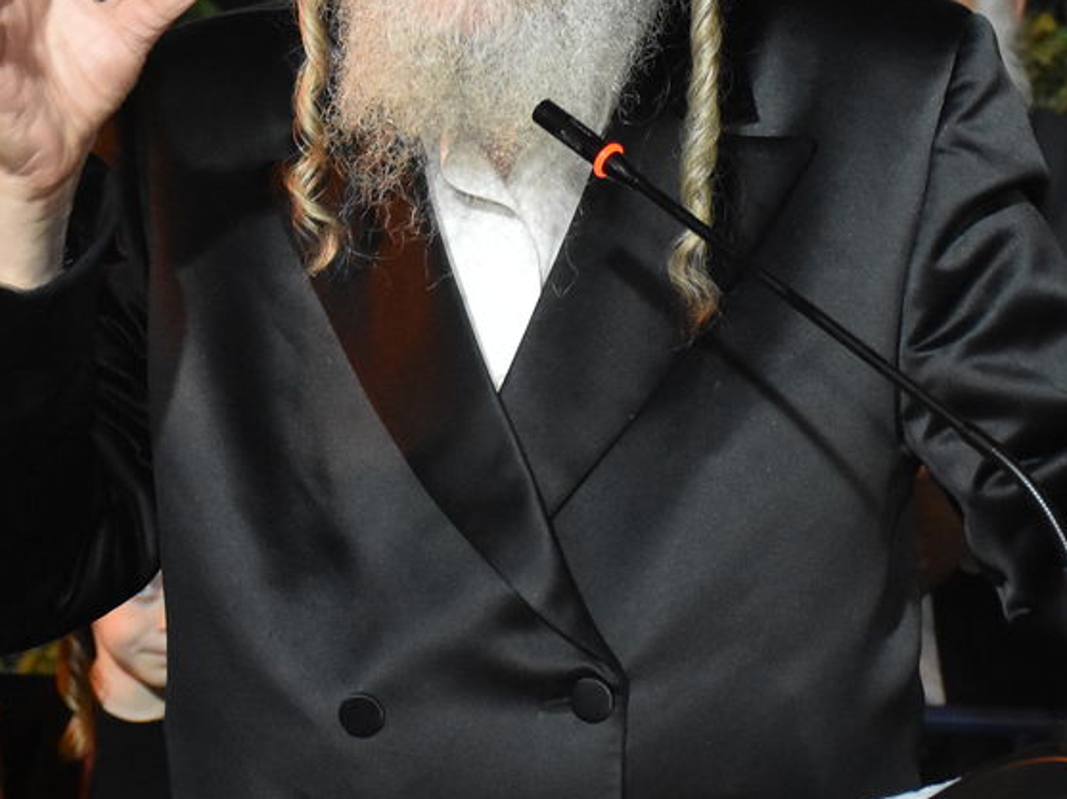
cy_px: 103
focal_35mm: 163
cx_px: 494
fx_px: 5027
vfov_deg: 9.1
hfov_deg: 12.1
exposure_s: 1/80
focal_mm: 45
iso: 4000
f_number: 5.6
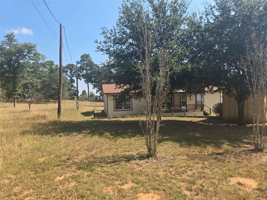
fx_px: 177
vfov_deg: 58.9
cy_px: 100
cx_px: 134
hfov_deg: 73.9
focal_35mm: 23
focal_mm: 5.4
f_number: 1.8
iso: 25
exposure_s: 1/1111
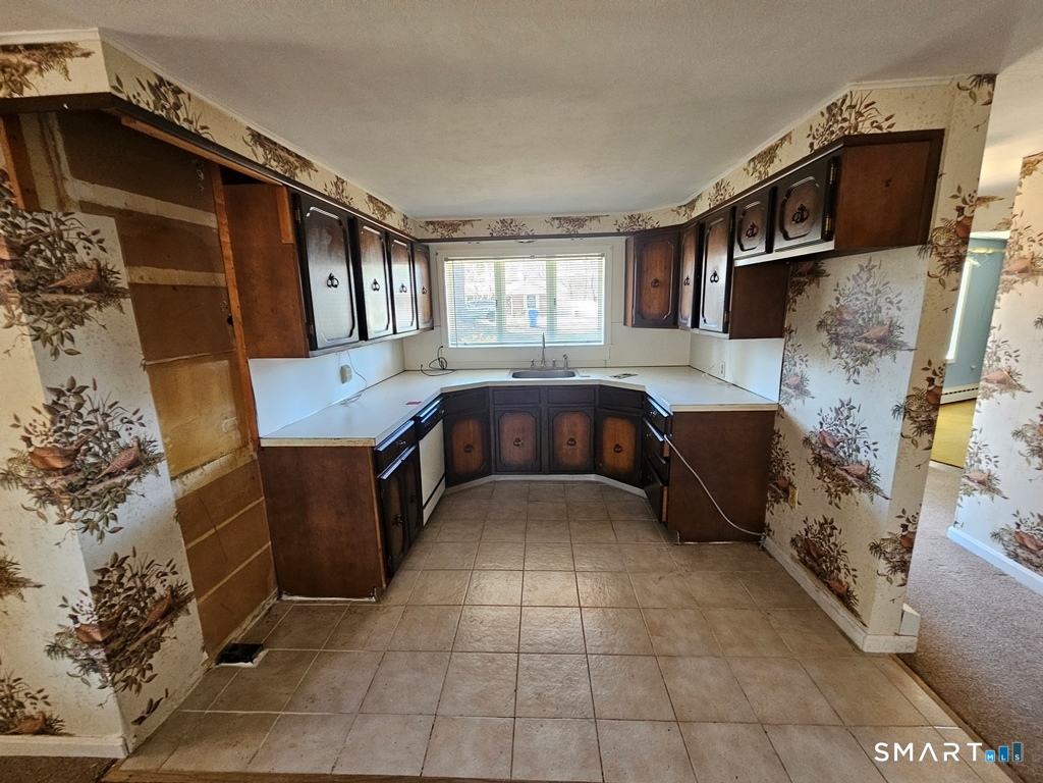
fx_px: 392
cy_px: 392
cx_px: 522
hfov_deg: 106.2
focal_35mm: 13
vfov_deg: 89.9
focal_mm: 2.2
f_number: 2.2
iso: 320
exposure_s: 1/40
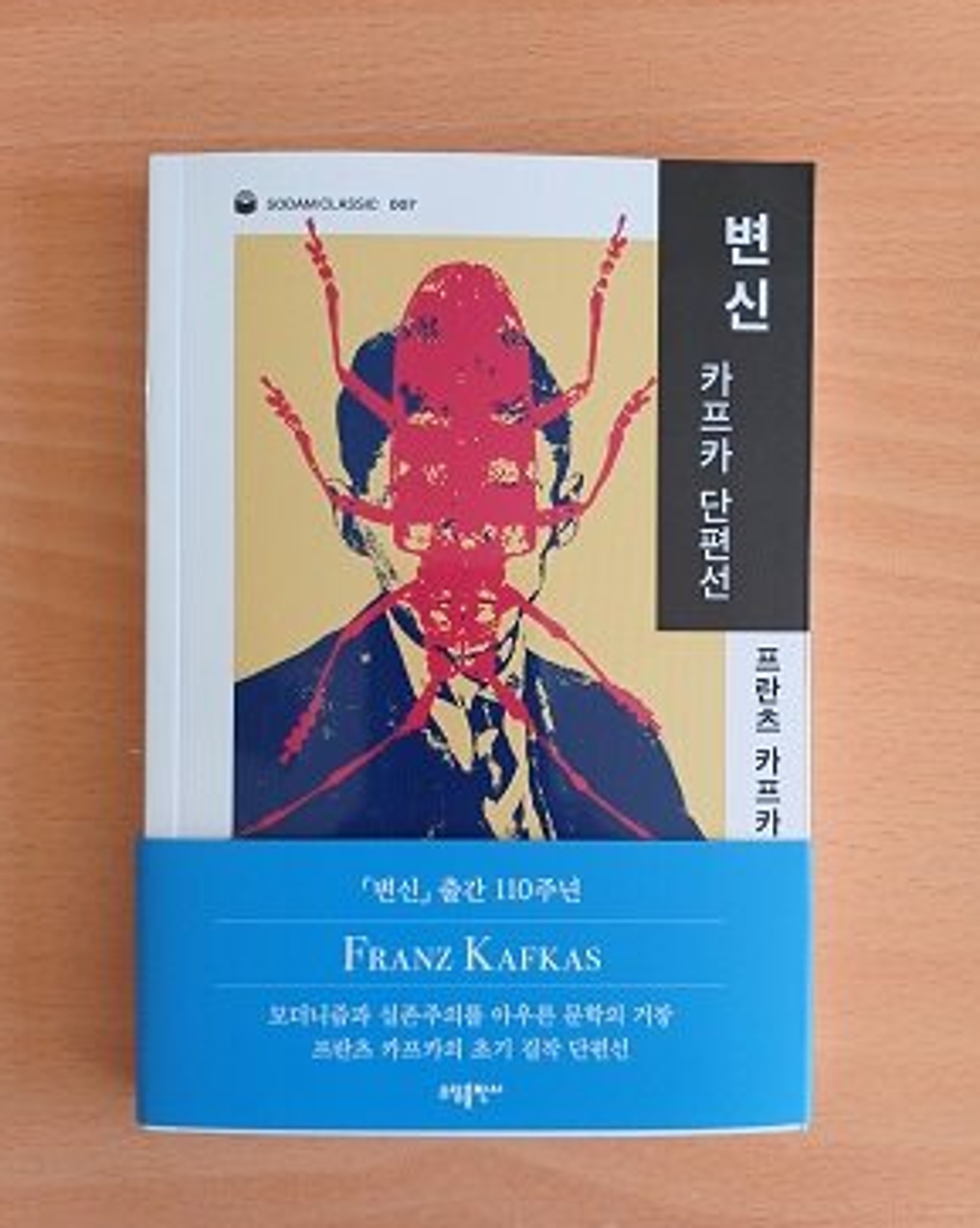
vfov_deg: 64.1
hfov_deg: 53.1
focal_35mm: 27
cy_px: 631
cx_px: 495
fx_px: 980
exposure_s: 1/50
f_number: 1.8
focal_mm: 4.65
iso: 64
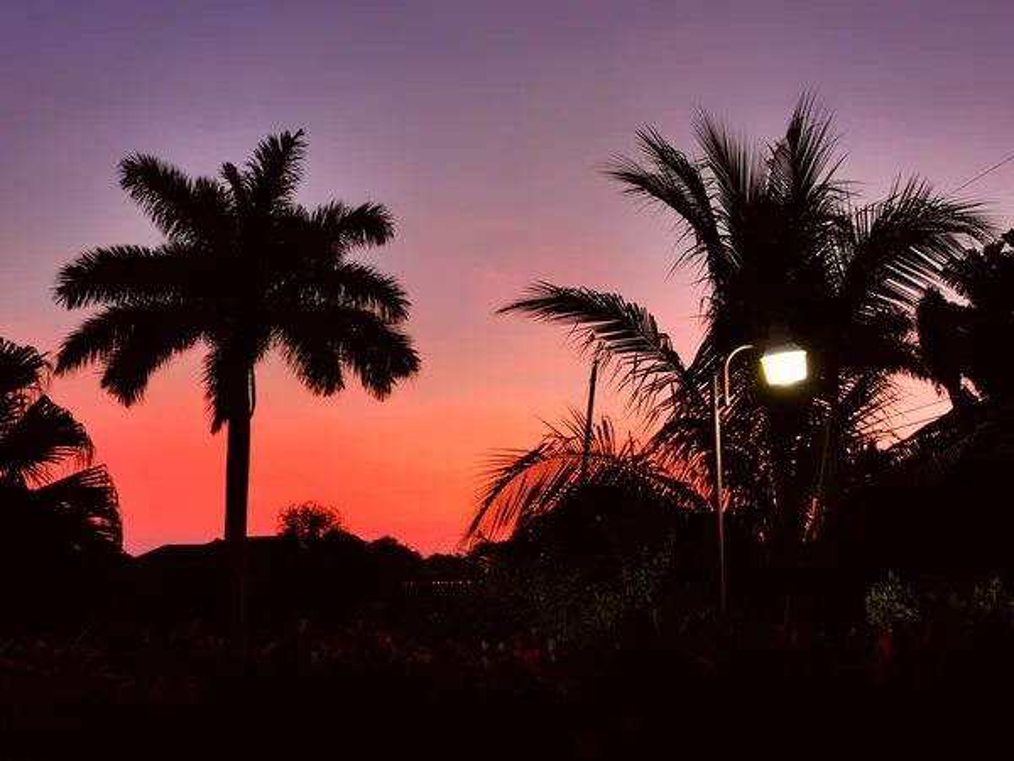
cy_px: 380
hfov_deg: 42.9
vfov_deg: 32.9
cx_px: 507
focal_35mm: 44
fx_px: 1289
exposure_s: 1/100
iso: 100
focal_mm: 5.56
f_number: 1.6
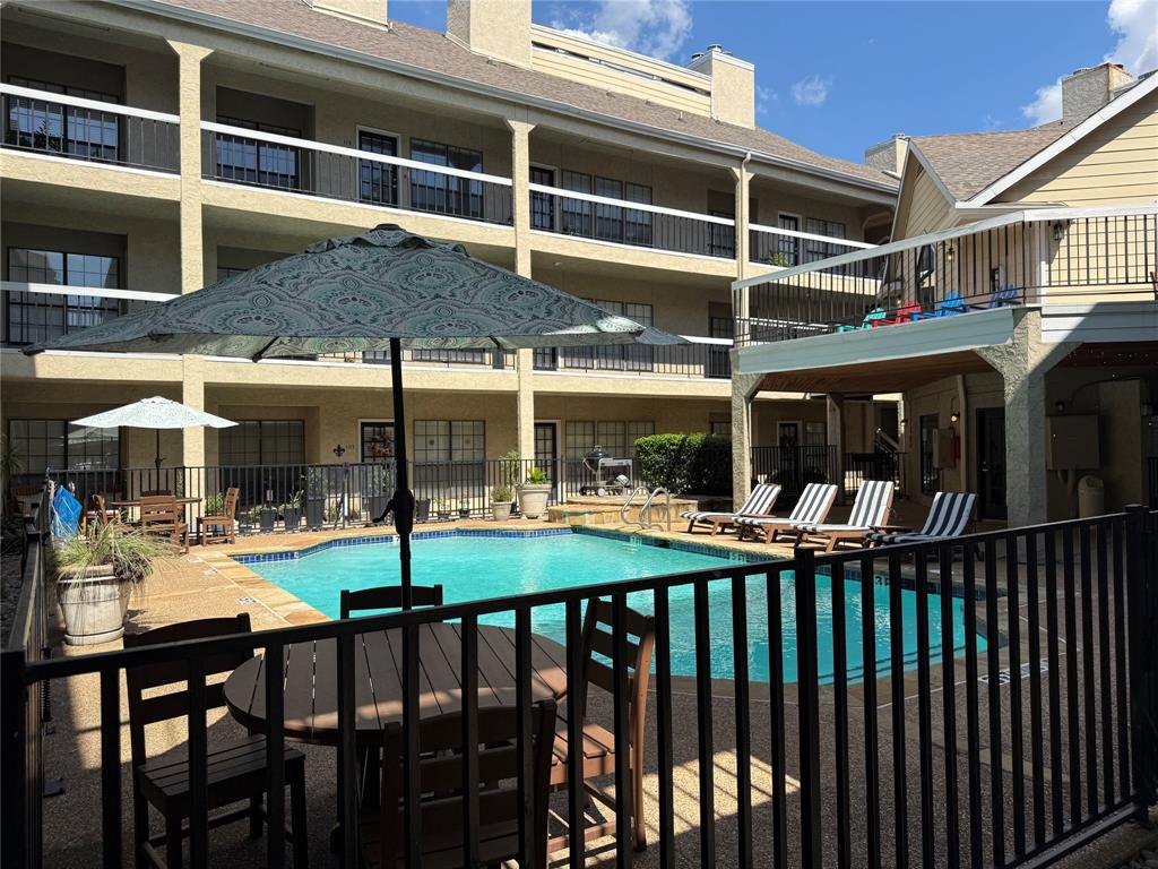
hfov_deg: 71.6
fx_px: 803
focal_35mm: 24
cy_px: 434
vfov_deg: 56.8
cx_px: 579
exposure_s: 1/3425
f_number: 1.78
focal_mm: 6.76
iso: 80
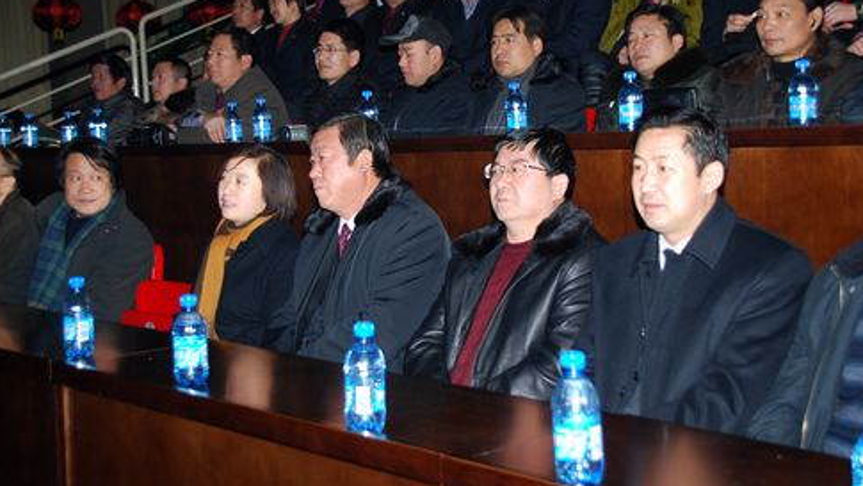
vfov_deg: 23.0
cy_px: 205
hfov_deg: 39.9
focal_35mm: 52
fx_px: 1190
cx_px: 427
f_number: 4.2
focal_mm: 32
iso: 180
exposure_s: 1/60
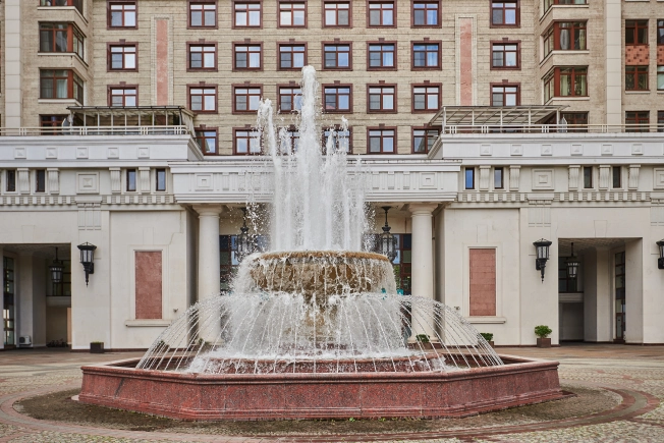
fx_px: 646
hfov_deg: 54.4
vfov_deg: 37.9
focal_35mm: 35
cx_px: 332
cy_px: 222
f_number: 4
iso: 79
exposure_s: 1/500
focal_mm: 35
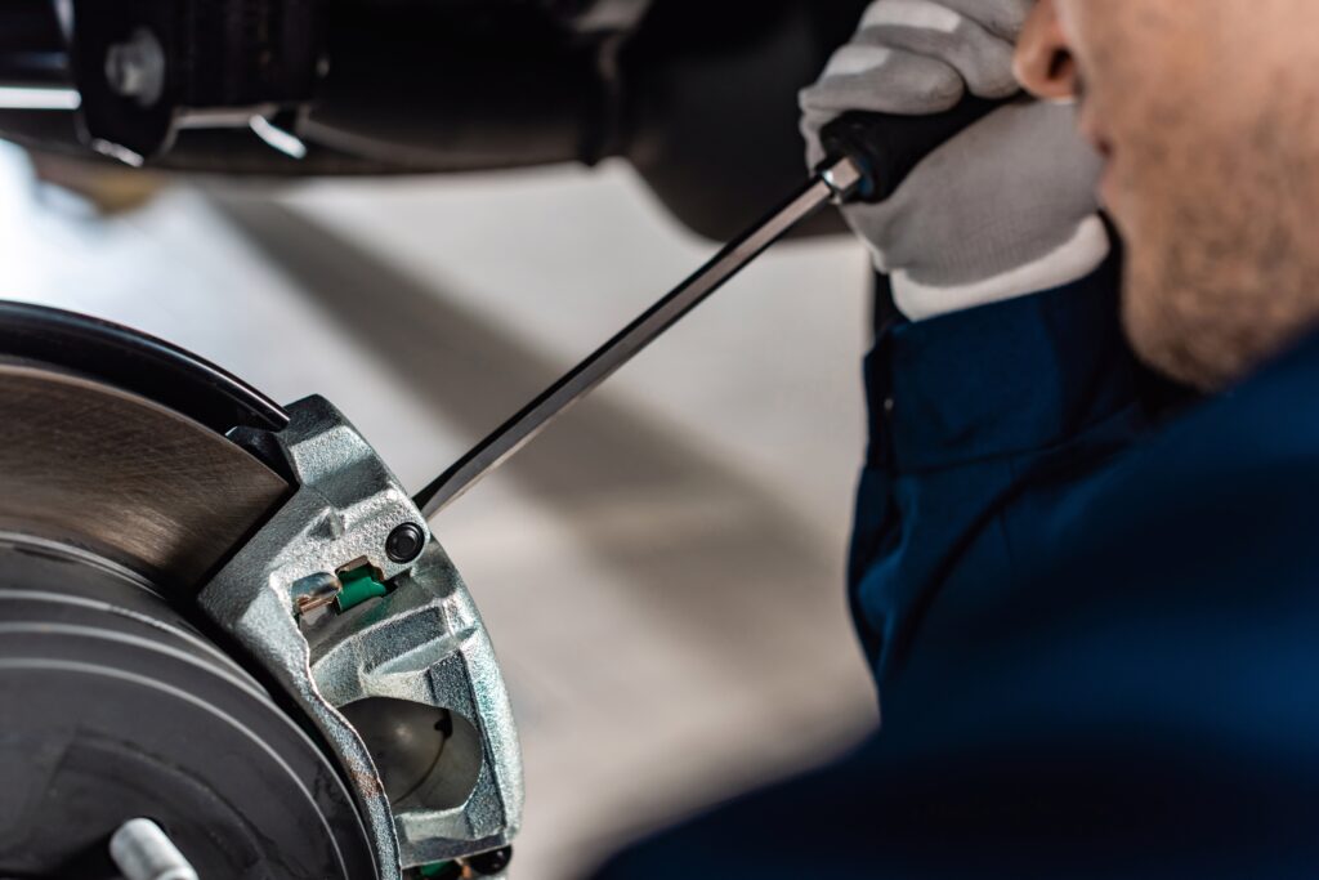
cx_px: 660
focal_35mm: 50
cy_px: 440
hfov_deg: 39.6
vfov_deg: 27.0
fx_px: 1832
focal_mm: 50
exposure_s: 1/200
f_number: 3.5
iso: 160
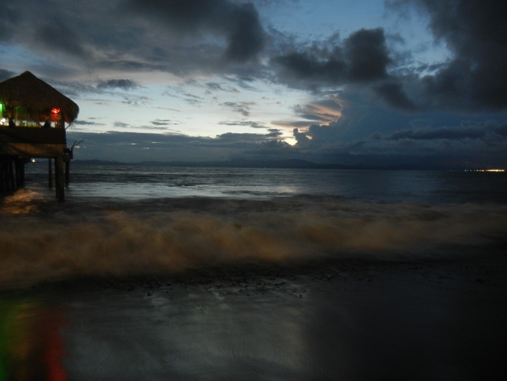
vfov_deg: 46.8
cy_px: 190
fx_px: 439
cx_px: 254
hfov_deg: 60.0
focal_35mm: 30
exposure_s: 1/1.3
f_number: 3.5
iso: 400
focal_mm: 5.4
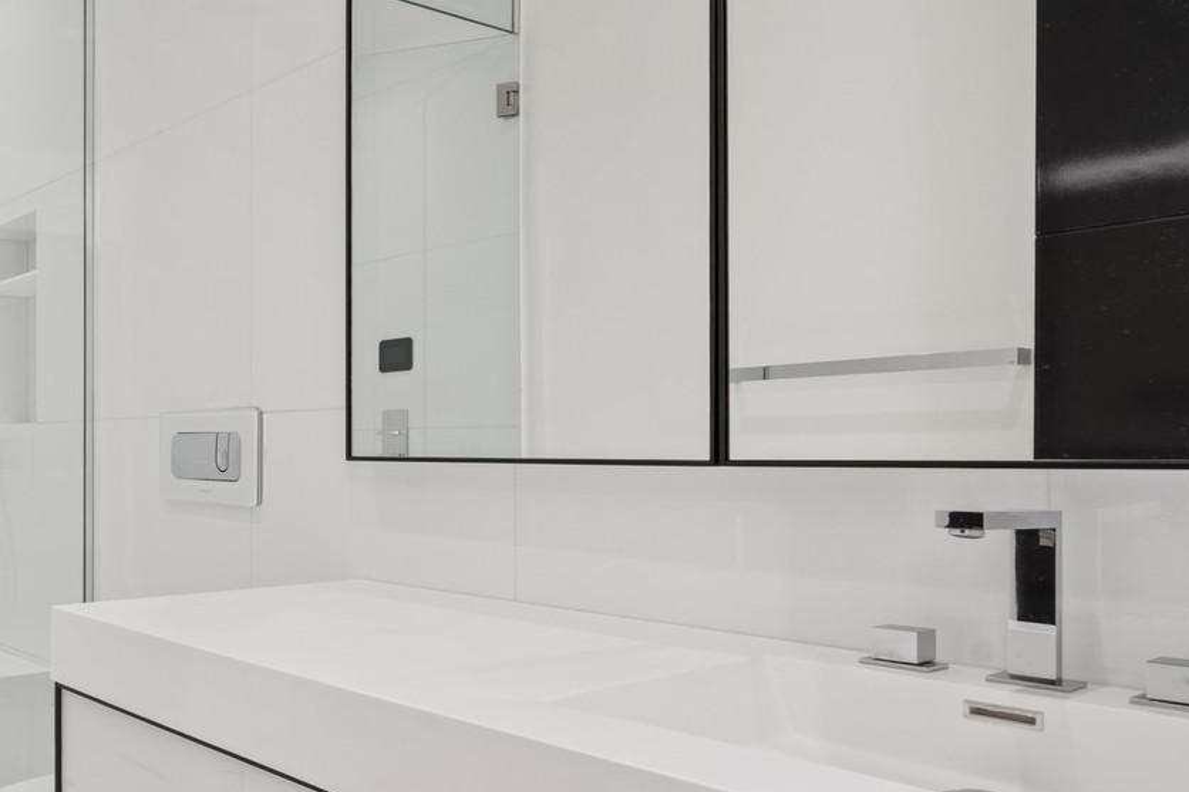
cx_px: 162
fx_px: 1024
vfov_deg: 42.1
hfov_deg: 54.1
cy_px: 471
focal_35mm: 31
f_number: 8
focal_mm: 16
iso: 320
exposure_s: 1/60
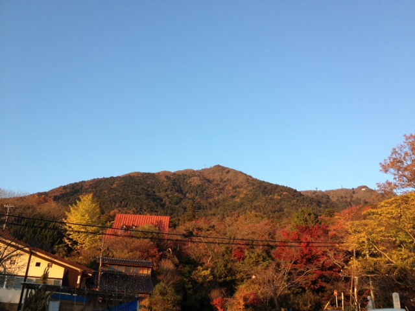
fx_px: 420
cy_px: 156
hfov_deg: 52.6
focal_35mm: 35
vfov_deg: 40.7
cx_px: 208
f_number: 2.4
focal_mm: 4.28
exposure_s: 1/310
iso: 64
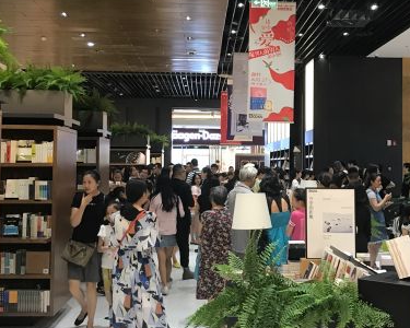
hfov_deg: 36.6
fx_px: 619
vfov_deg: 29.6
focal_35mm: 51
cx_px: 235
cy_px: 140
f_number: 1.8
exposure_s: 1/17
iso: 50
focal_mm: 3.99
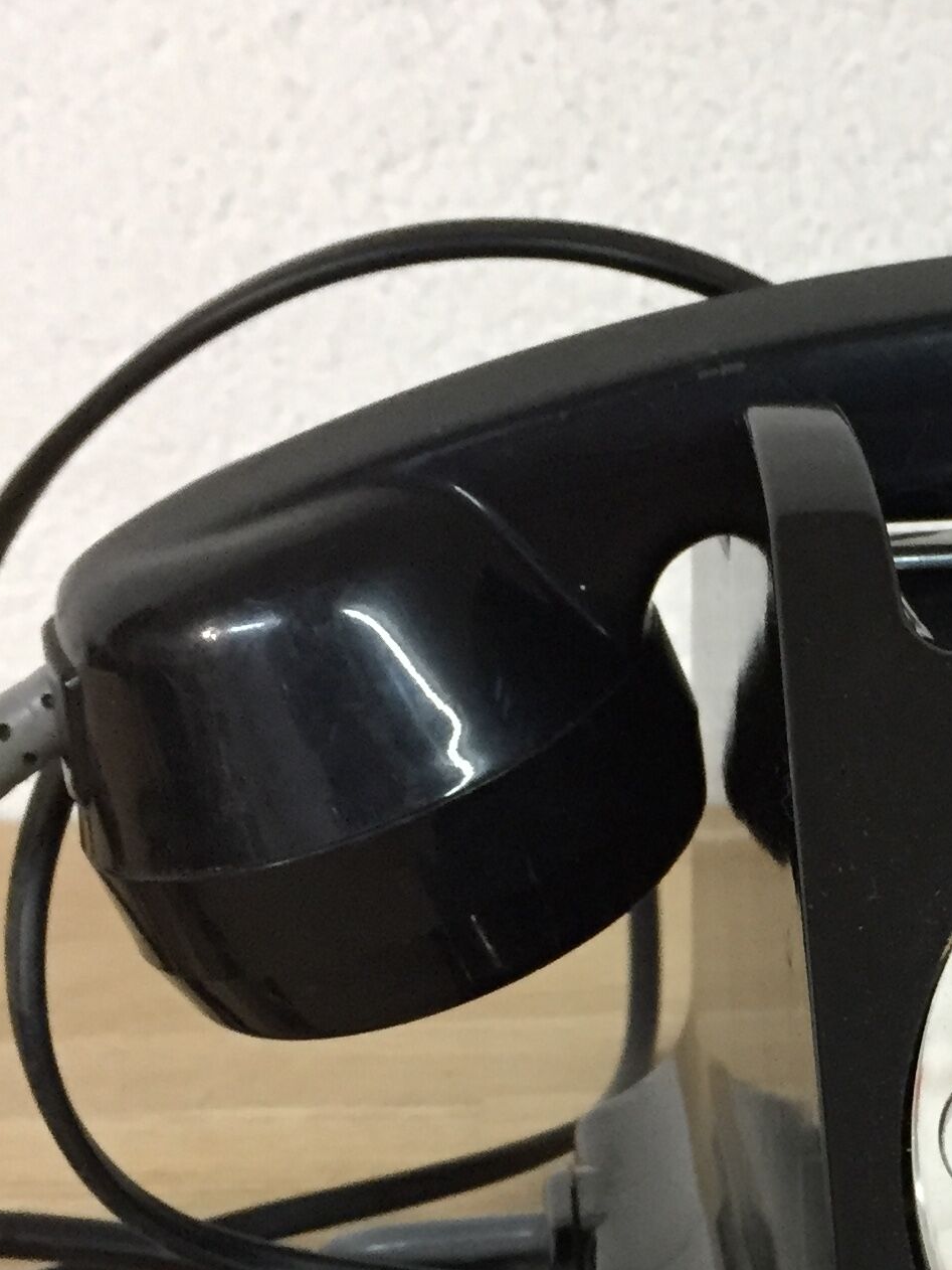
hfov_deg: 18.6
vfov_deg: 25.6
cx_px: 1150
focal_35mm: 75
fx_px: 2749
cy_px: 997
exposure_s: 1/33
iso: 200
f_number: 2.2
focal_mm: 4.15
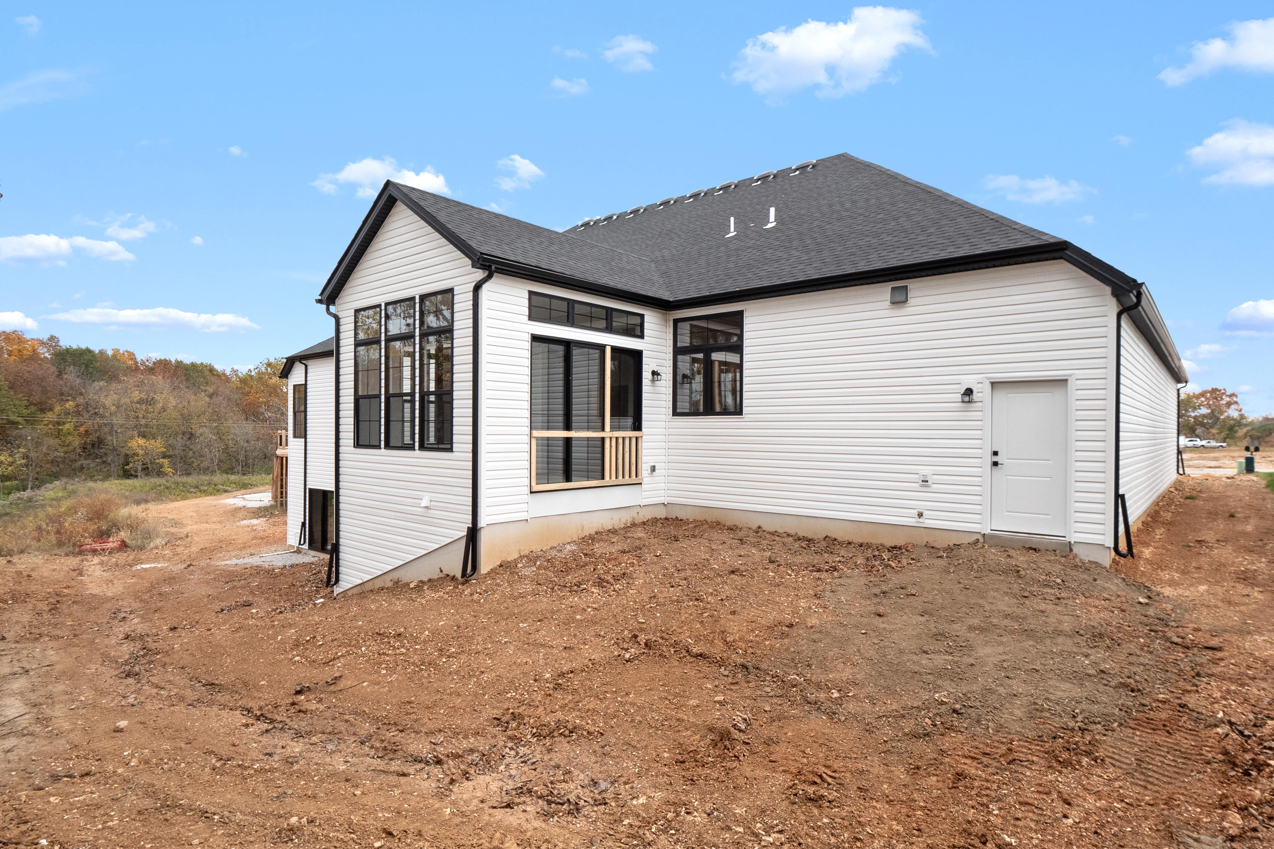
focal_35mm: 18
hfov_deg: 90.0
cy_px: 424
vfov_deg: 67.4
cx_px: 637
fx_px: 637
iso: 400
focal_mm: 9
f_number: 8
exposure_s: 1/160
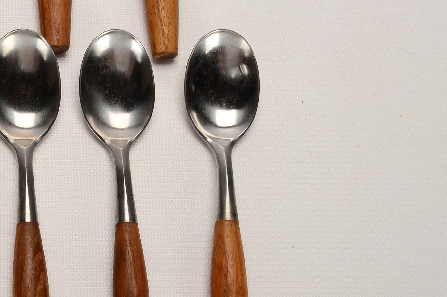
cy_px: 75
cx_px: -65
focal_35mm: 92
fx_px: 1144
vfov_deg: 14.7
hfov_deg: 20.9
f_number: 18
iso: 100
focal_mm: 23
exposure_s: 1/160
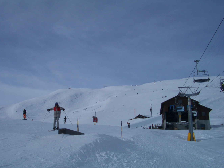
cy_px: 81
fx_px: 272
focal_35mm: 42
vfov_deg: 34.4
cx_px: 95
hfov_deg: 44.7
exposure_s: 1/2000
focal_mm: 5.8
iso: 50
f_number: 4.3
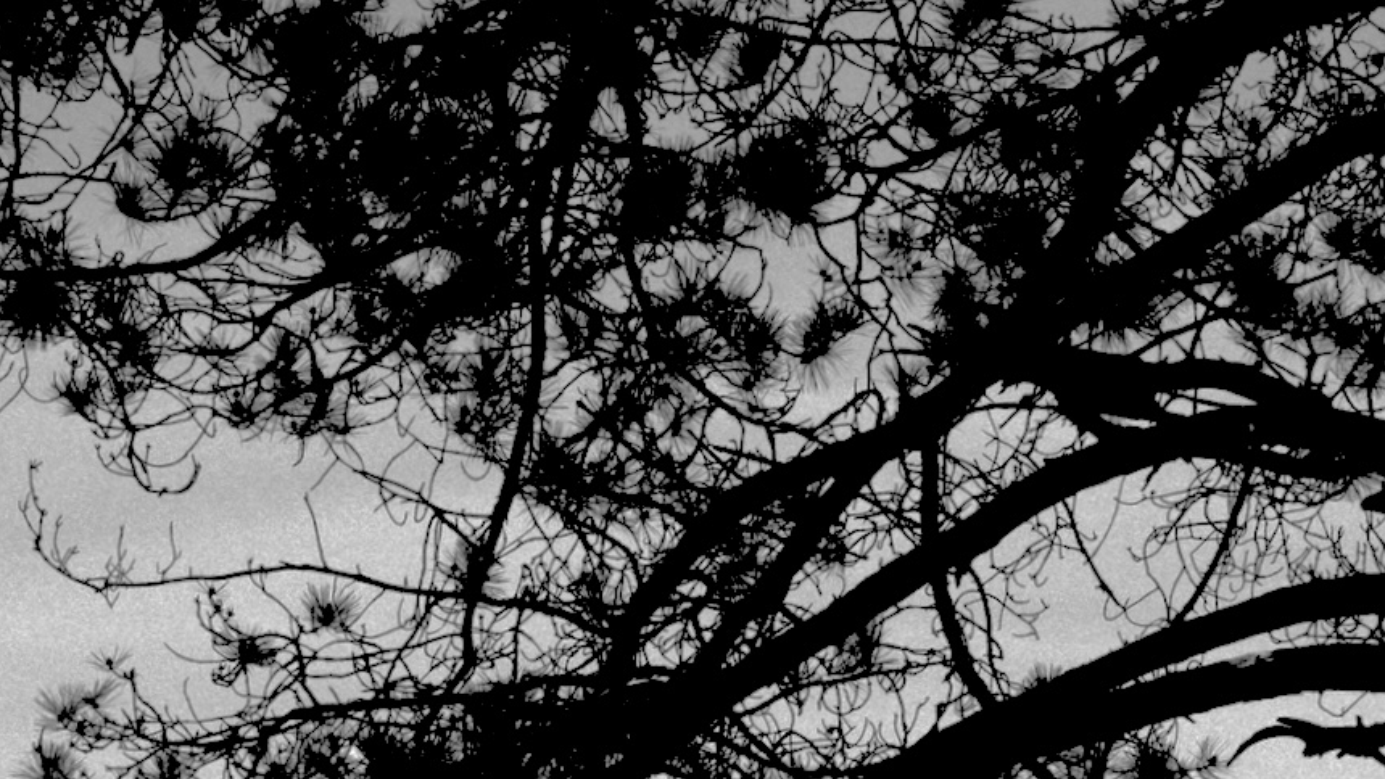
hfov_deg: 13.8
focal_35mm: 155
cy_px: 964
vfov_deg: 7.8
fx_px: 5693
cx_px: 443
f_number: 3.2
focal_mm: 35
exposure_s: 1/2700
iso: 125
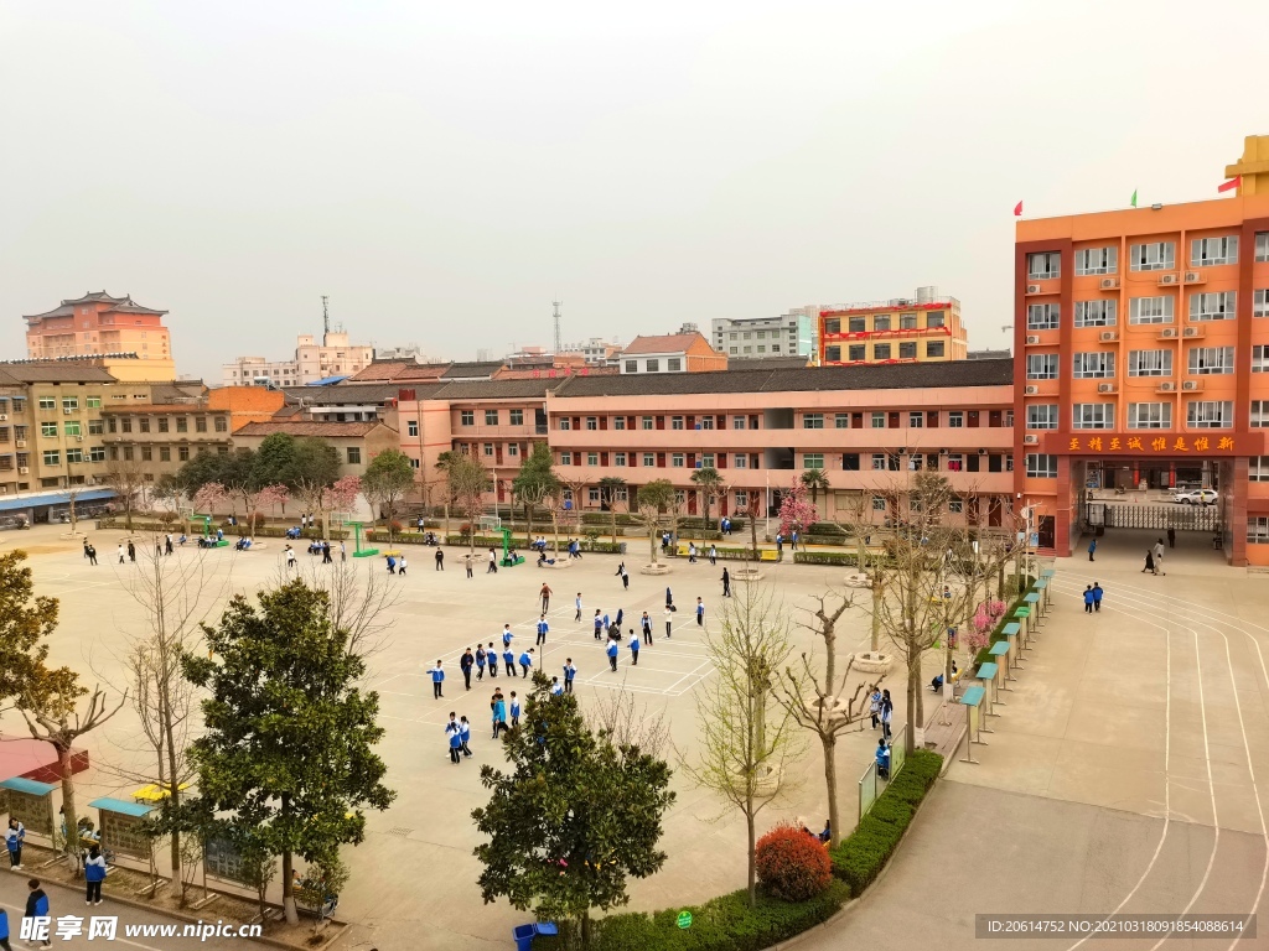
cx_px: 634
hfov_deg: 67.3
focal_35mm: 26
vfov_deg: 53.1
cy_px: 476
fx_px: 953
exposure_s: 1/139
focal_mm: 5.58
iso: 50
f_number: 1.8
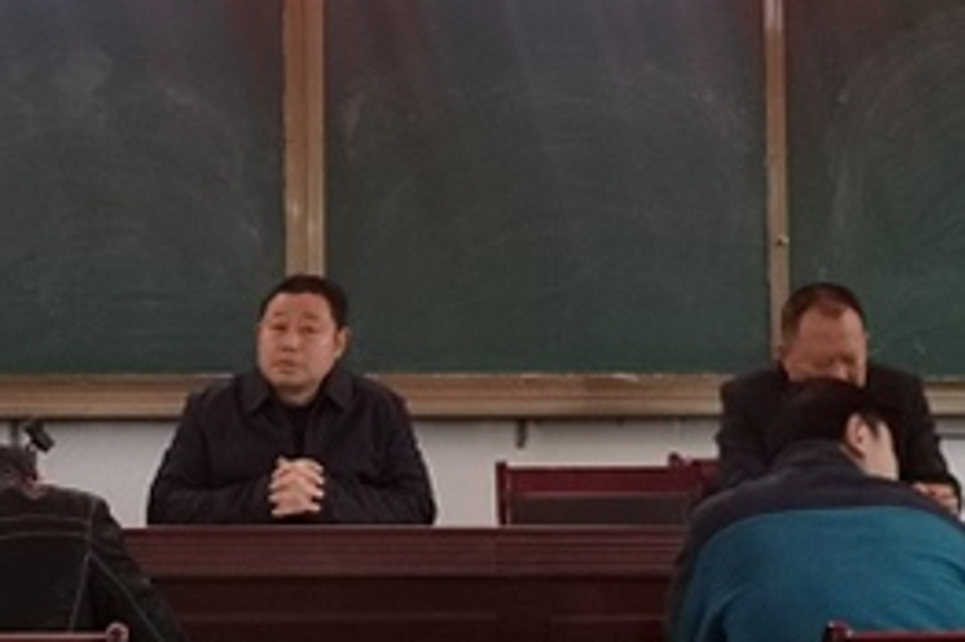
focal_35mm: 86
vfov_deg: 15.8
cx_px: 323
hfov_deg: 23.6
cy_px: 183
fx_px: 2304
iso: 250
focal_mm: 4.75
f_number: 1.8
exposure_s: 1/50
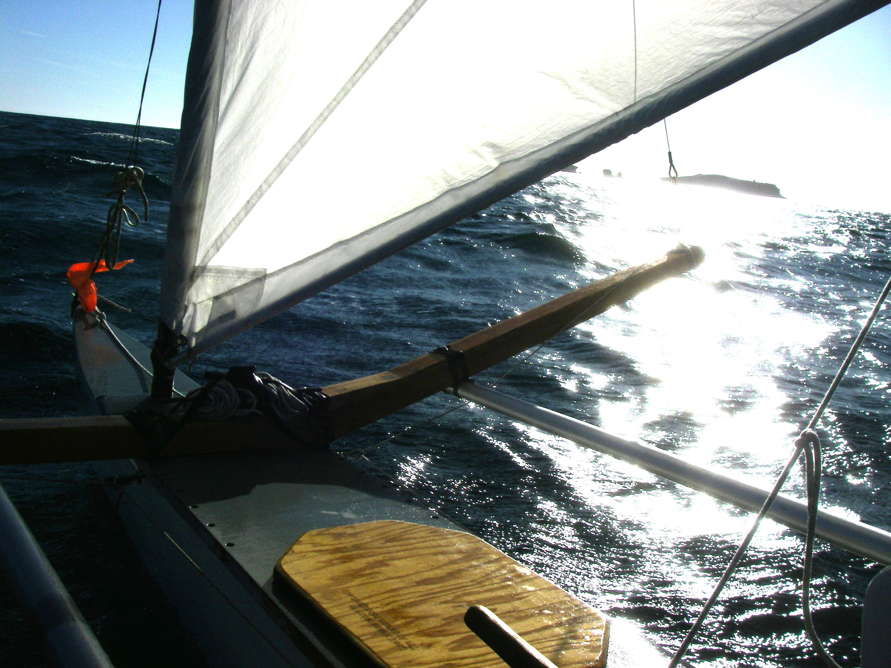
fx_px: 978
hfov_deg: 49.0
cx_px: 446
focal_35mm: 38
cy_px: 334
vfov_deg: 37.7
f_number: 6.6
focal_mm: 6.3
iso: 64
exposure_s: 1/1600
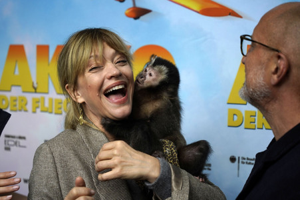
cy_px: 100
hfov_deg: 23.9
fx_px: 708
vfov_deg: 16.0
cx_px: 150
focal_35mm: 85
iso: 640
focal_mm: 85
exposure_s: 1/250
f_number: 4.5
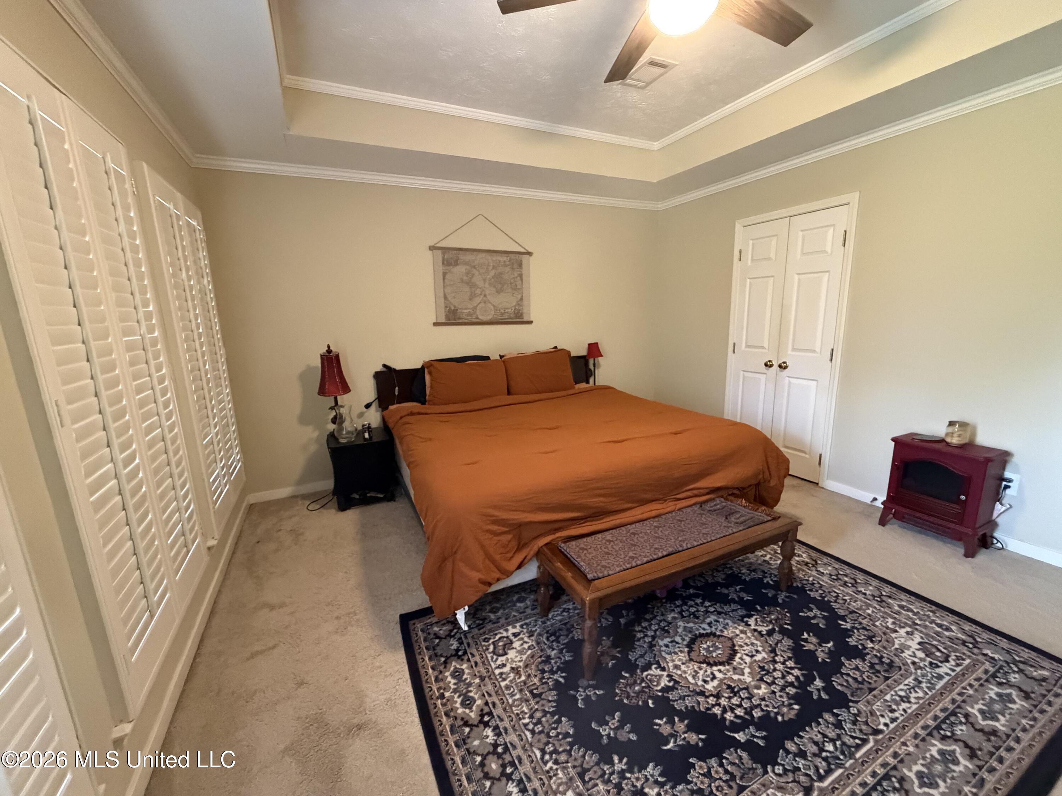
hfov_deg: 102.1
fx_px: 430
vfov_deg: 85.7
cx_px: 531
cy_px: 398
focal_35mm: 14
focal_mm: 2.22
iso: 1000
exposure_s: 1/60
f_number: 2.2
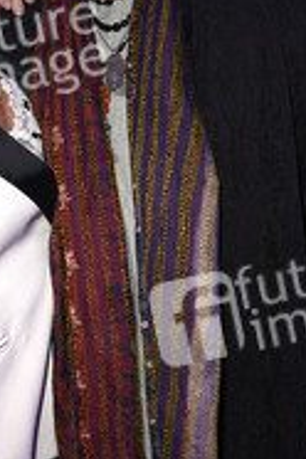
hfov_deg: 18.5
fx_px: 931
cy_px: 185
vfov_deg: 27.6
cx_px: 52
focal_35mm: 73
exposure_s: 1/100
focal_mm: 34
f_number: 5.6
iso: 2500
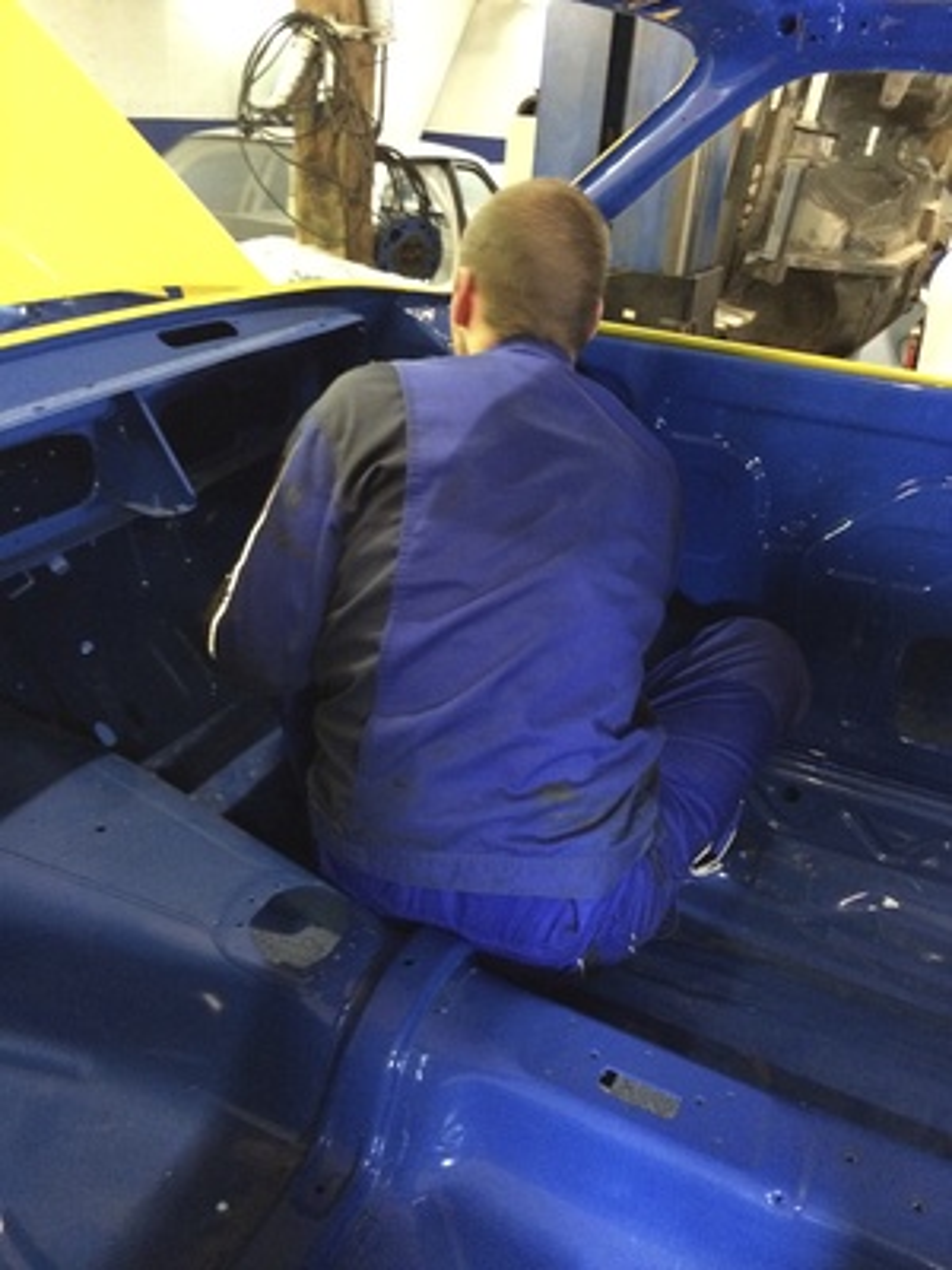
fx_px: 1100
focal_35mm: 30
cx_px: 476
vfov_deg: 60.0
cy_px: 635
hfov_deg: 46.8
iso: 400
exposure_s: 1/15
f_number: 2.2
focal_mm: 4.12
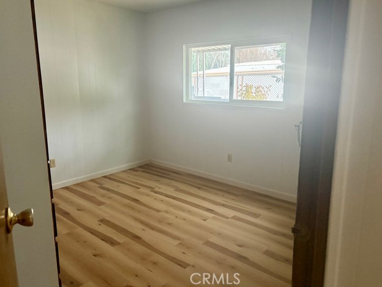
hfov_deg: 65.3
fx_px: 298
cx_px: 191
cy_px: 139
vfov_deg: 51.3
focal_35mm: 27
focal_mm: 5.96
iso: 500
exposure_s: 1/60
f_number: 1.6
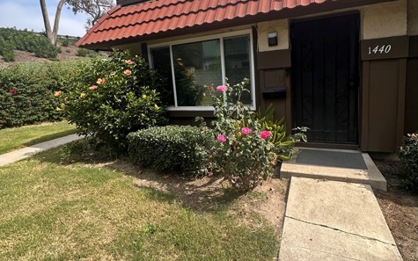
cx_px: 208
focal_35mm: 20
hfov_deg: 85.1
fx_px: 228
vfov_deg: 59.2
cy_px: 105
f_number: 2.2
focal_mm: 2.22
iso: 40
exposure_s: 1/670
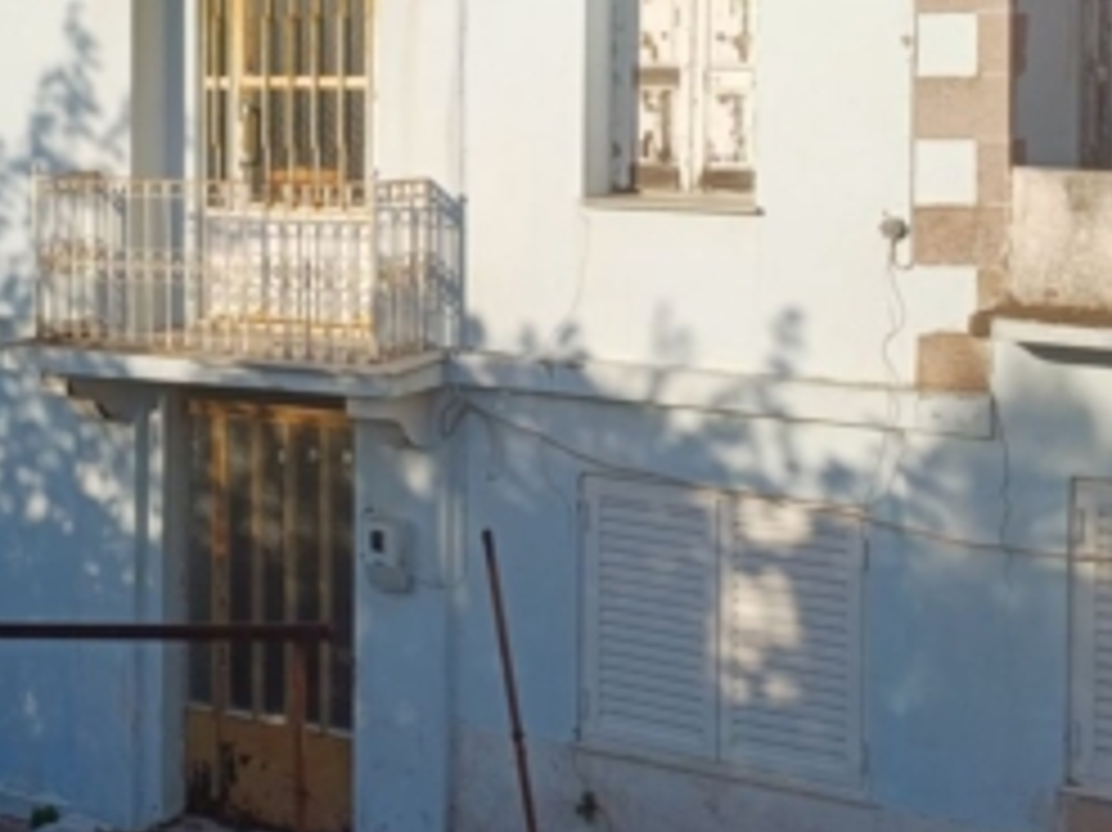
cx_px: 392
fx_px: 1926
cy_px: 135
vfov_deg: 23.9
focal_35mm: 60
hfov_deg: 32.0
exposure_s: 1/1353
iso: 50
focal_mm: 4.65
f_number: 1.8
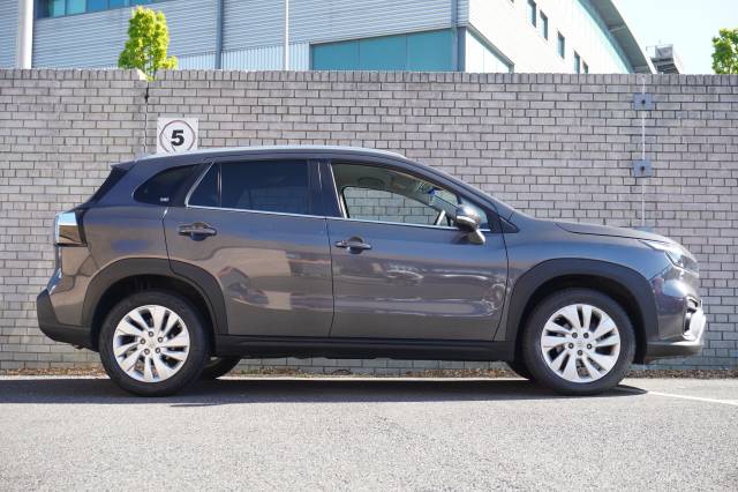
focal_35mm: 46
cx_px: 369
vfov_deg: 28.9
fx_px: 953
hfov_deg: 42.3
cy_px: 246
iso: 200
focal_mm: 31
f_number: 5.6
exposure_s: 1/100
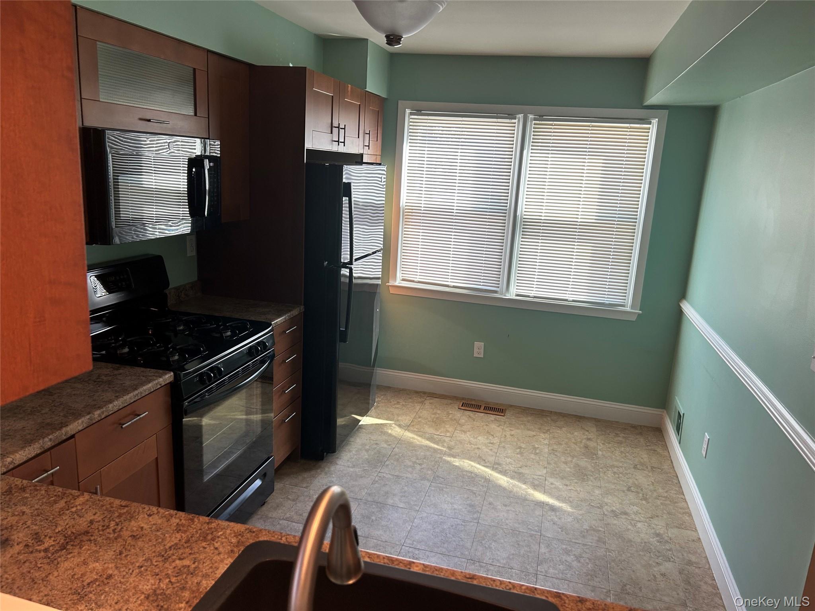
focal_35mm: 26
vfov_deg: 53.1
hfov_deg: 67.3
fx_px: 612
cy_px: 306
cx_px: 408
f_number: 1.5
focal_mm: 5.7
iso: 80
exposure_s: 1/120
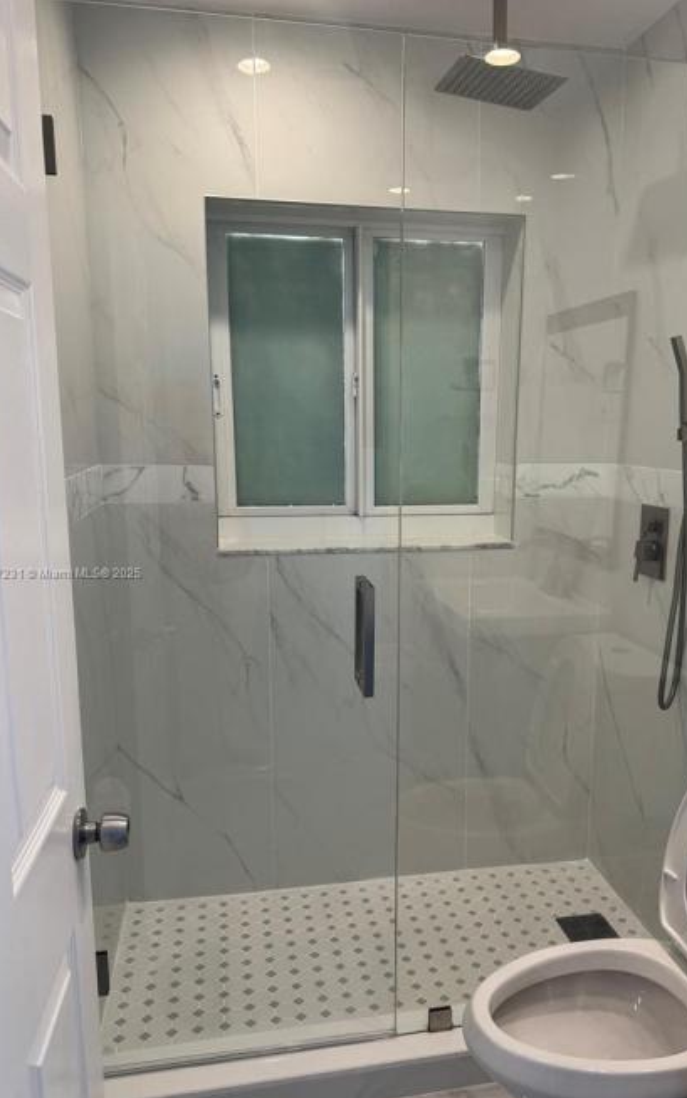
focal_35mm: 28
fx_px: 838
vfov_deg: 66.4
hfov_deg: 44.3
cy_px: 574
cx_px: 410
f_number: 1.78
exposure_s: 1/120
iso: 125
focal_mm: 6.76
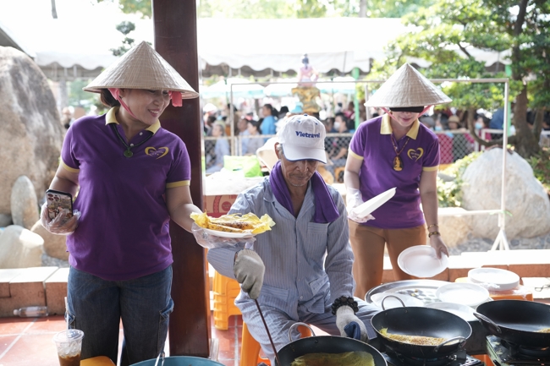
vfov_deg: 37.8
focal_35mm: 35
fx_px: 535
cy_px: 183
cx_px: 275
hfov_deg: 54.4
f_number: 2.8
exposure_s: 1/640
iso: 800
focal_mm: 35
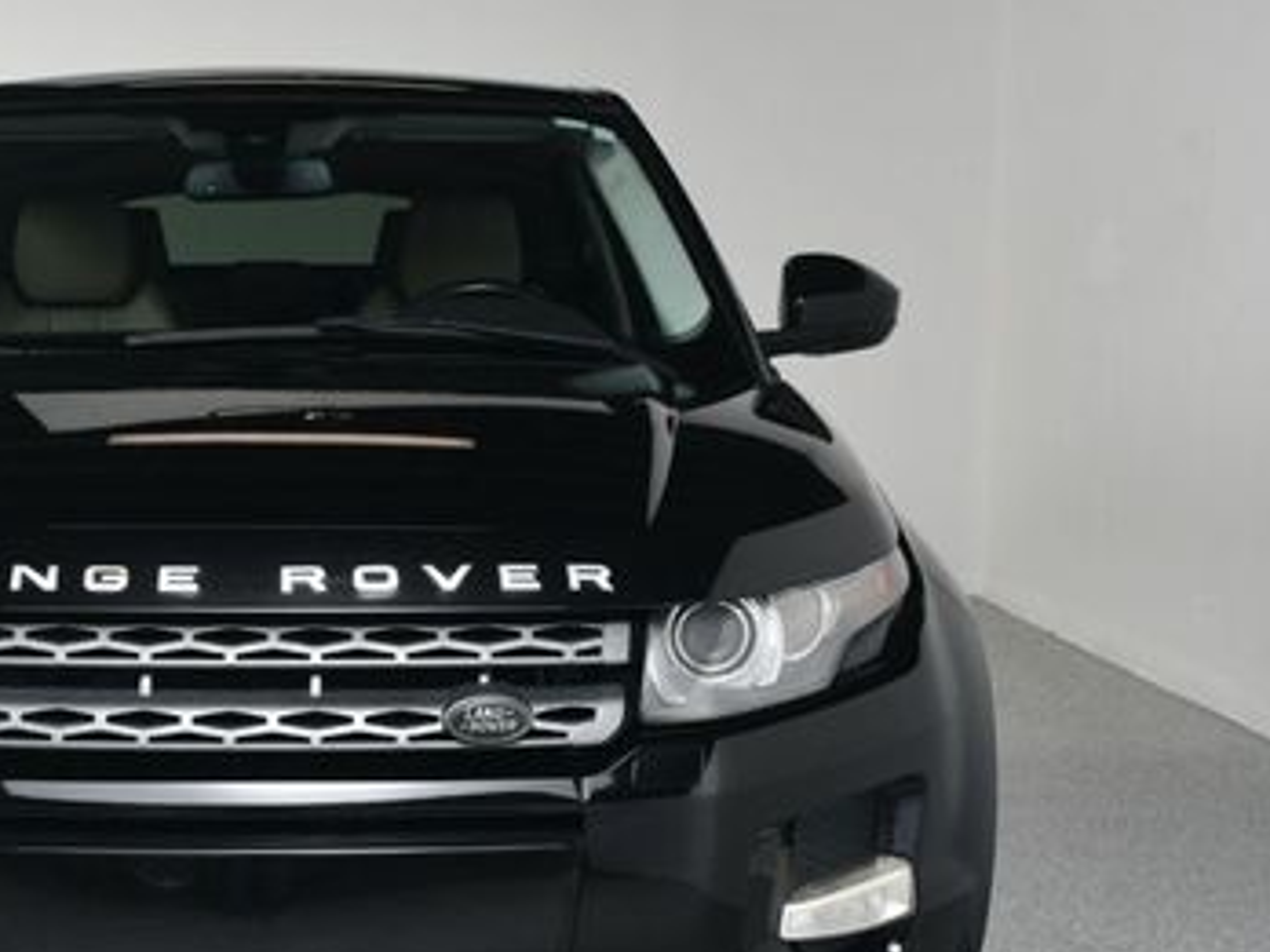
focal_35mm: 69
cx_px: 252
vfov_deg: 21.2
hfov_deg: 27.6
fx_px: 2531
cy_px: 700
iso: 100
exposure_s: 1/160
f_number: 10
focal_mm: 26
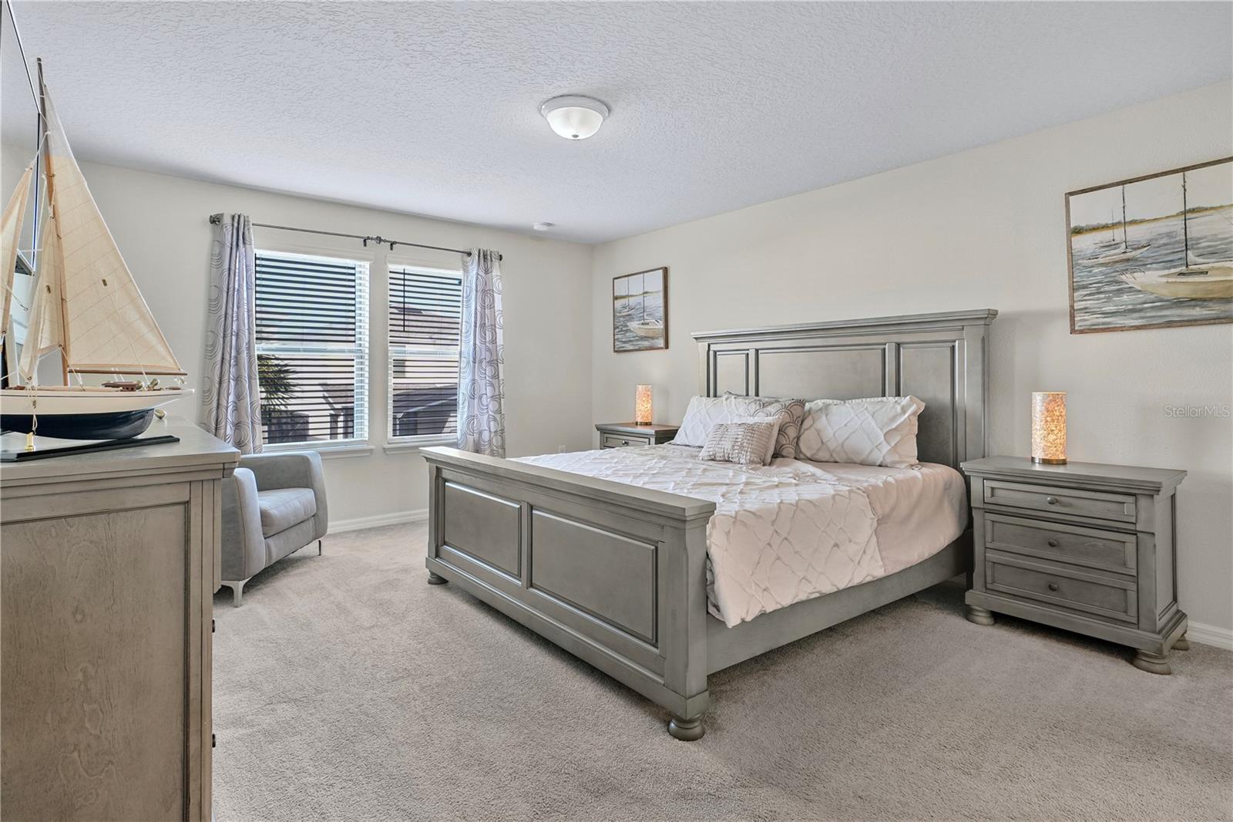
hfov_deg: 95.0
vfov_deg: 72.0
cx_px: 616
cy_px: 411
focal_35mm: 16
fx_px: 565
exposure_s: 1/2.5
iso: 200
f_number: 8
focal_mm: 11
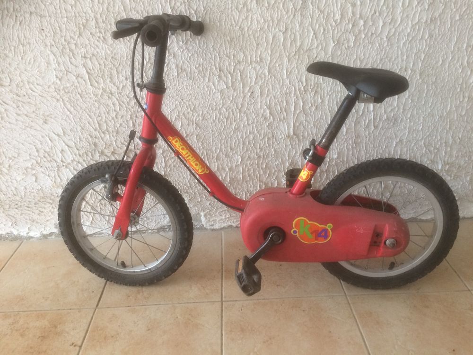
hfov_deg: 61.7
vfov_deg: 48.2
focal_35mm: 29
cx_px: 236
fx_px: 396
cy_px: 178
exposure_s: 1/33
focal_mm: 4.15
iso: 160
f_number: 2.2
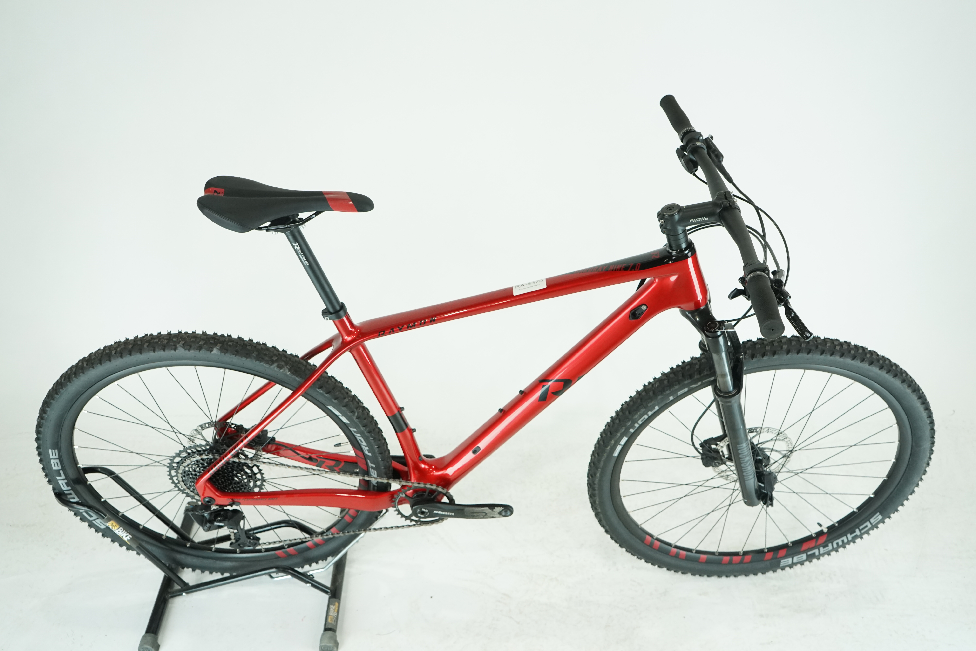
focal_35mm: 31
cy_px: 326
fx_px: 840
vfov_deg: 42.3
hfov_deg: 60.3
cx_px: 488
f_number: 5.6
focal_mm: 31
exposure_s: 1/200
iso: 1600
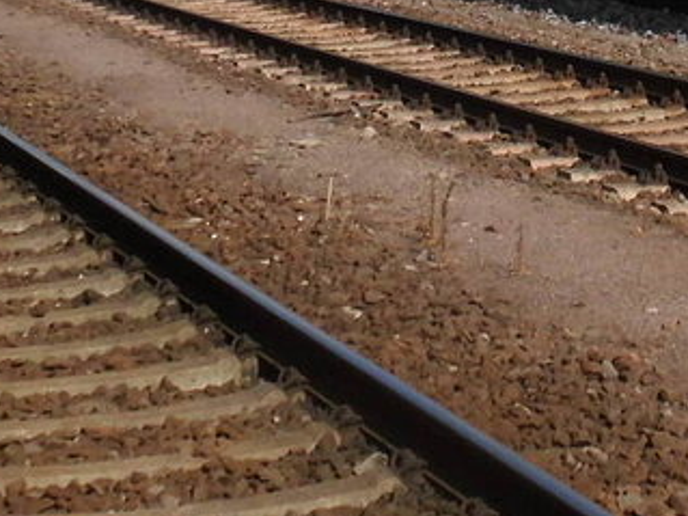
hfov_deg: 15.3
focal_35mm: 128
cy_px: -294
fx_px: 2543
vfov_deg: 11.1
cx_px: 606
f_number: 9.6
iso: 100
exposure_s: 1/224
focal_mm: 6.2
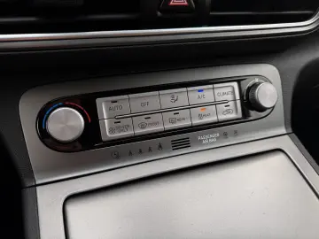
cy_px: 120
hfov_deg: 71.6
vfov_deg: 56.8
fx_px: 221
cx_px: 160
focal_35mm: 24
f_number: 1.78
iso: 64
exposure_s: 1/121
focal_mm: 6.76
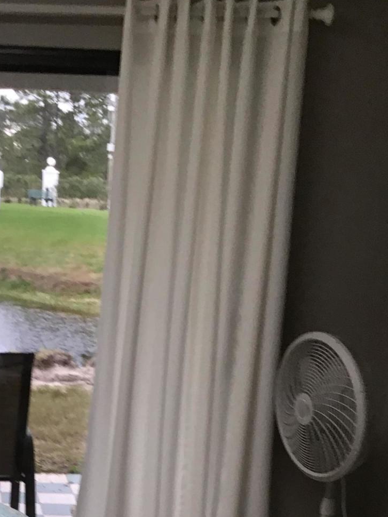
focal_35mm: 64
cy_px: 519
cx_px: 4
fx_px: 956
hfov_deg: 22.1
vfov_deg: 28.4
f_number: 2.4
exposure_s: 1/30
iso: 25
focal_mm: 3.3
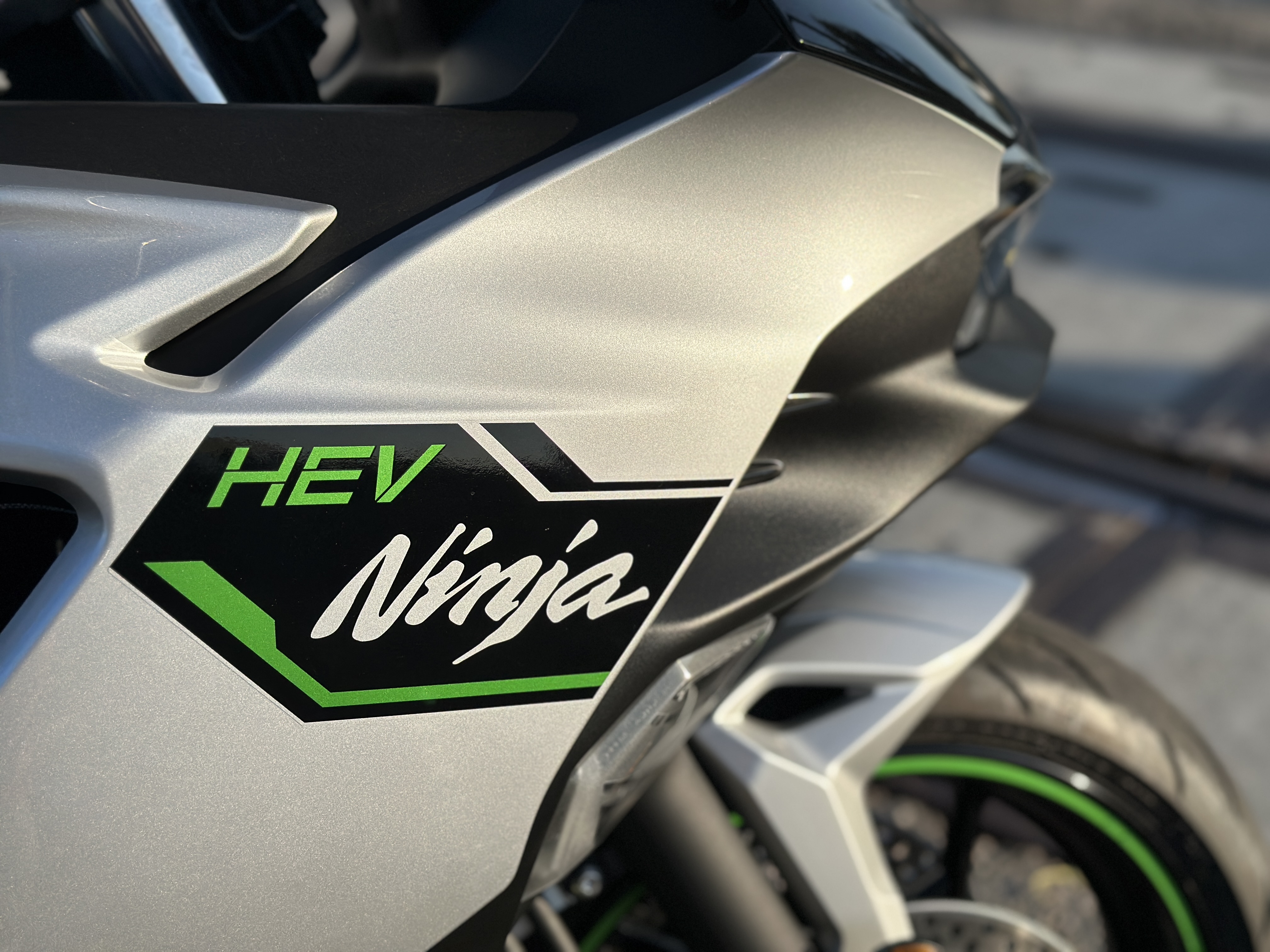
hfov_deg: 39.7
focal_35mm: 48
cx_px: 635
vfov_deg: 30.3
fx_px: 1761
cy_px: 476
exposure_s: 1/8197
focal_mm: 6.86
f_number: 1.78
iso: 100
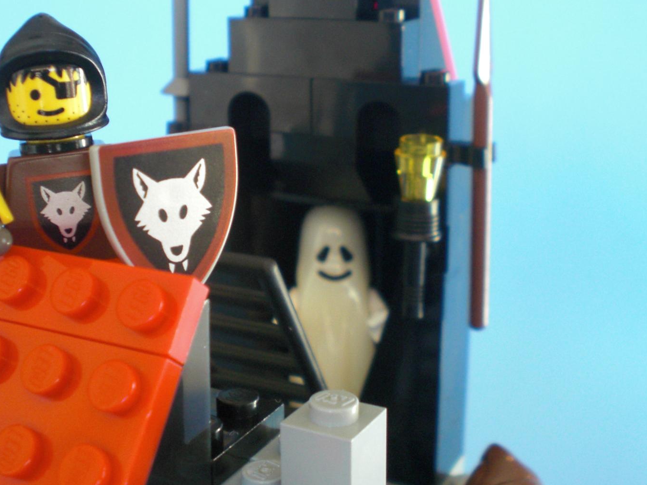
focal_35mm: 54
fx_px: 1009
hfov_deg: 35.5
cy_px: 180
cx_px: 296
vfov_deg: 26.9
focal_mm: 6.3
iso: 200
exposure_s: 1/30
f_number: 3.1
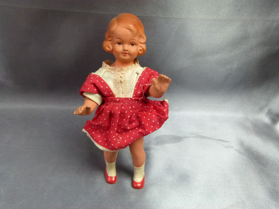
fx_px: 258
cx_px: 140
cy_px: 104
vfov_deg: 44.2
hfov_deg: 56.8
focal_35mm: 32
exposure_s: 1/50
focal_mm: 5.8
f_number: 3
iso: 400
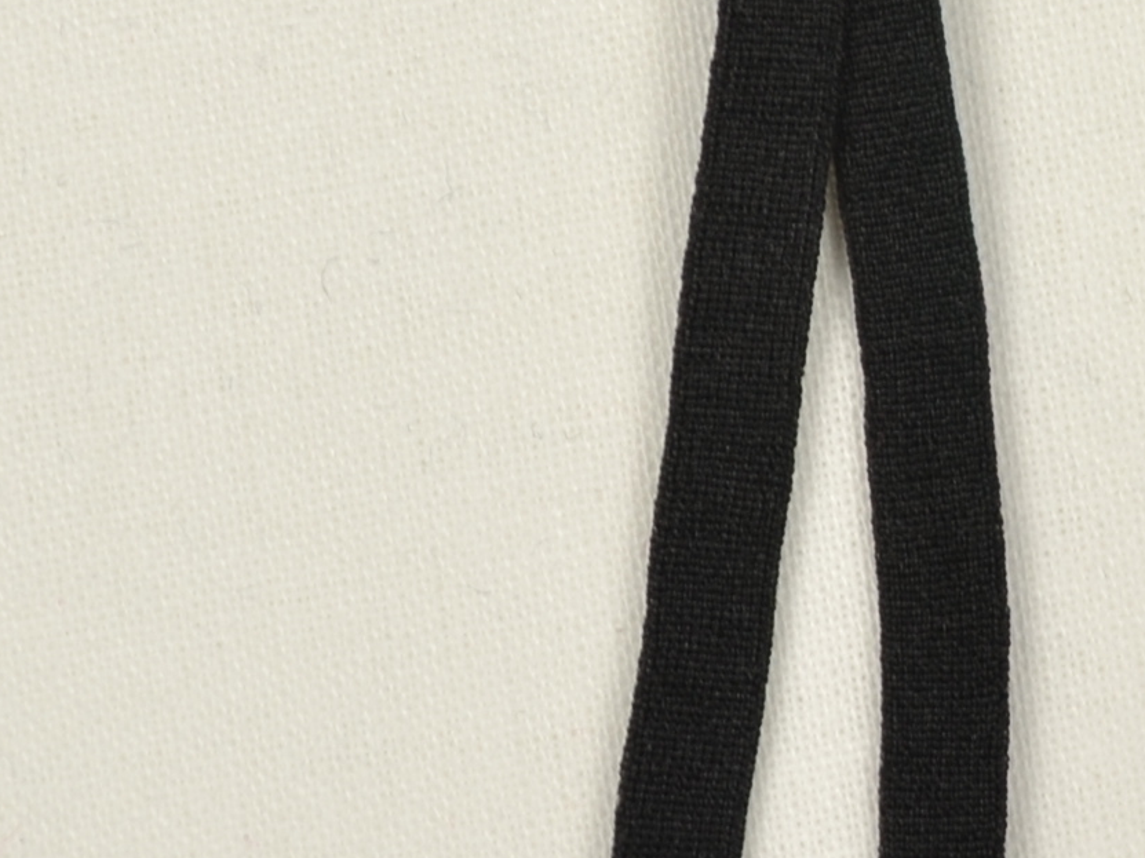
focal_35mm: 144
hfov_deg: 13.5
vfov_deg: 10.3
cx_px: 1149
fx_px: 4762
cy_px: 136
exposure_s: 1/50
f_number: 5.6
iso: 100
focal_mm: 24
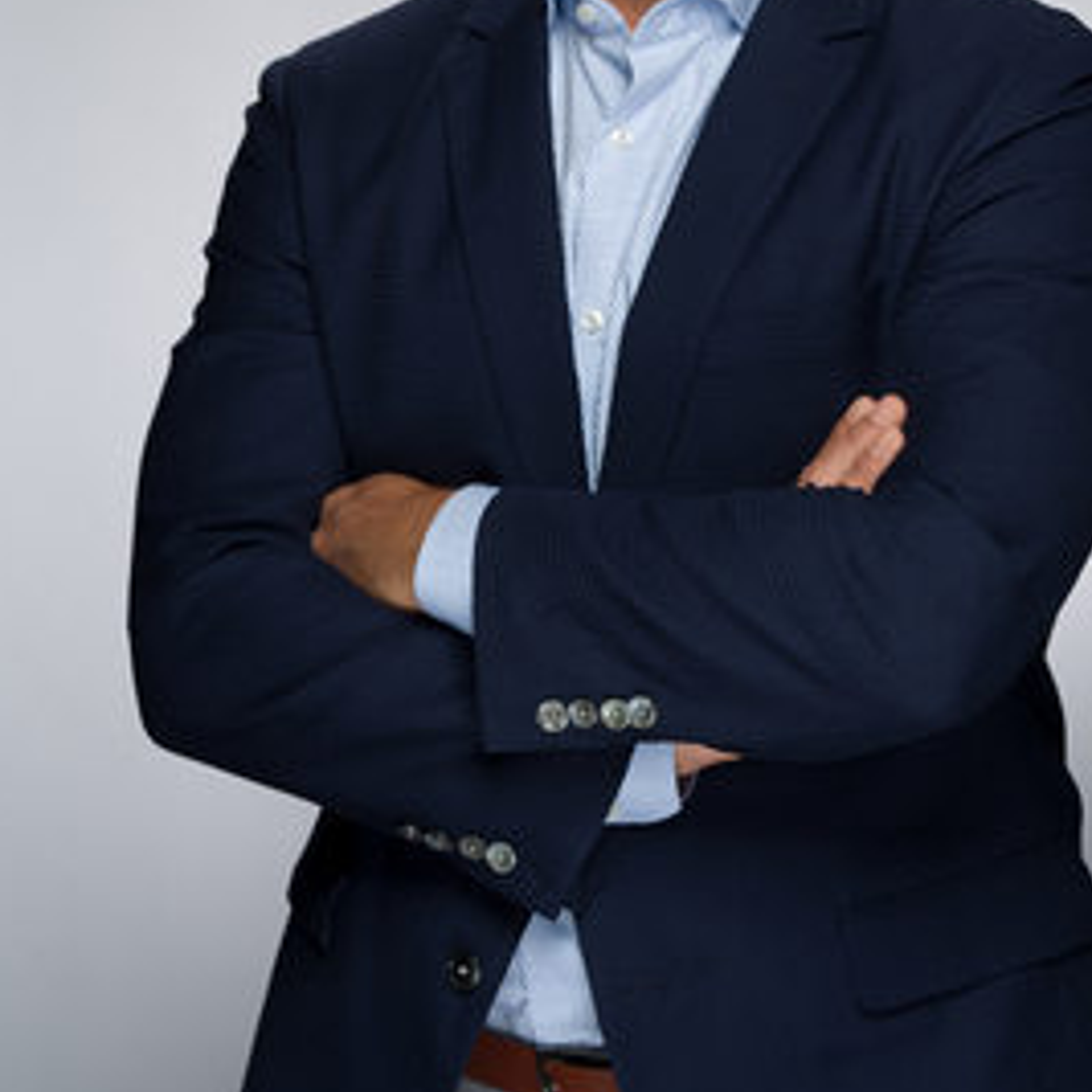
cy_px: 204
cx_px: 634
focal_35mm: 130
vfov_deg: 13.4
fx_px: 4640
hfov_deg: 13.4
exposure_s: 1/160
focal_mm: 85
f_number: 9
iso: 100
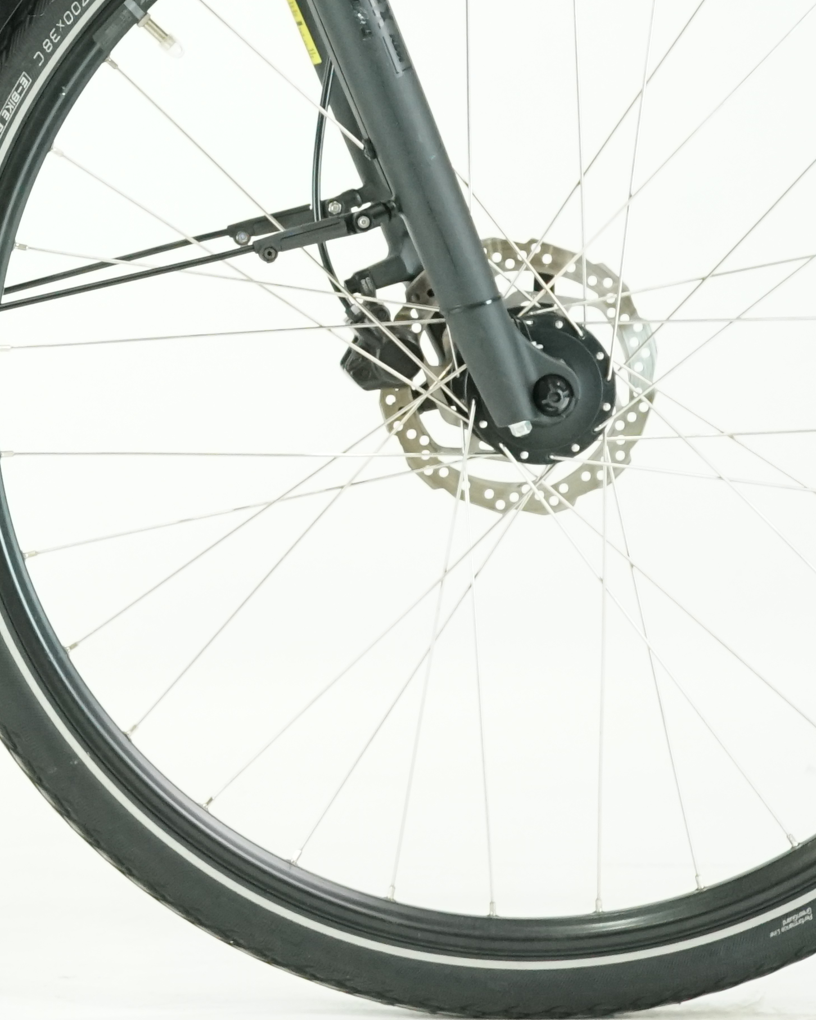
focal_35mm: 177
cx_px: -494
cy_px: -46
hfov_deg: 8.5
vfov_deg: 10.8
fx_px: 5342
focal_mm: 57
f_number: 5
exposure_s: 1/200
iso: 2500
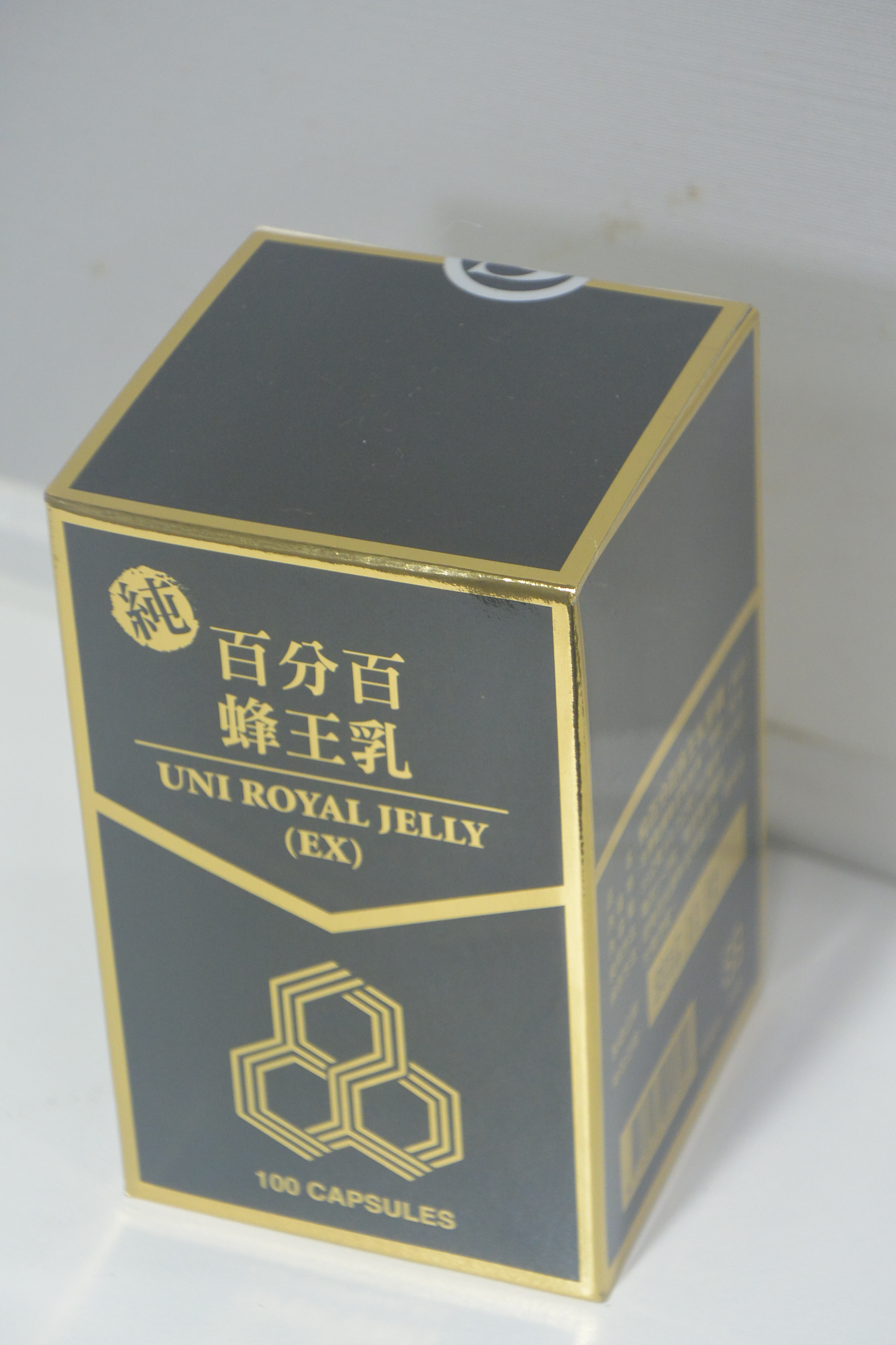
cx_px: 448
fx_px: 5525
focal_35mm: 148
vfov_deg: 13.9
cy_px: 672
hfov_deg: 9.3
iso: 640
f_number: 4.2
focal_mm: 55.1
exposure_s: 1/60
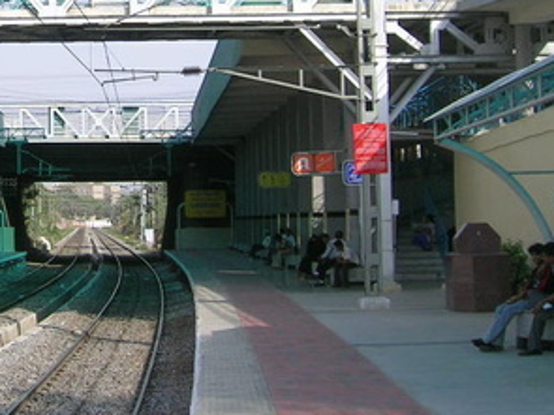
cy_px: 66
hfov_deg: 24.8
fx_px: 1216
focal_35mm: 76
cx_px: 34
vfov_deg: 19.1
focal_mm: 5.4
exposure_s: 1/291
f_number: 4.8
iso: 50
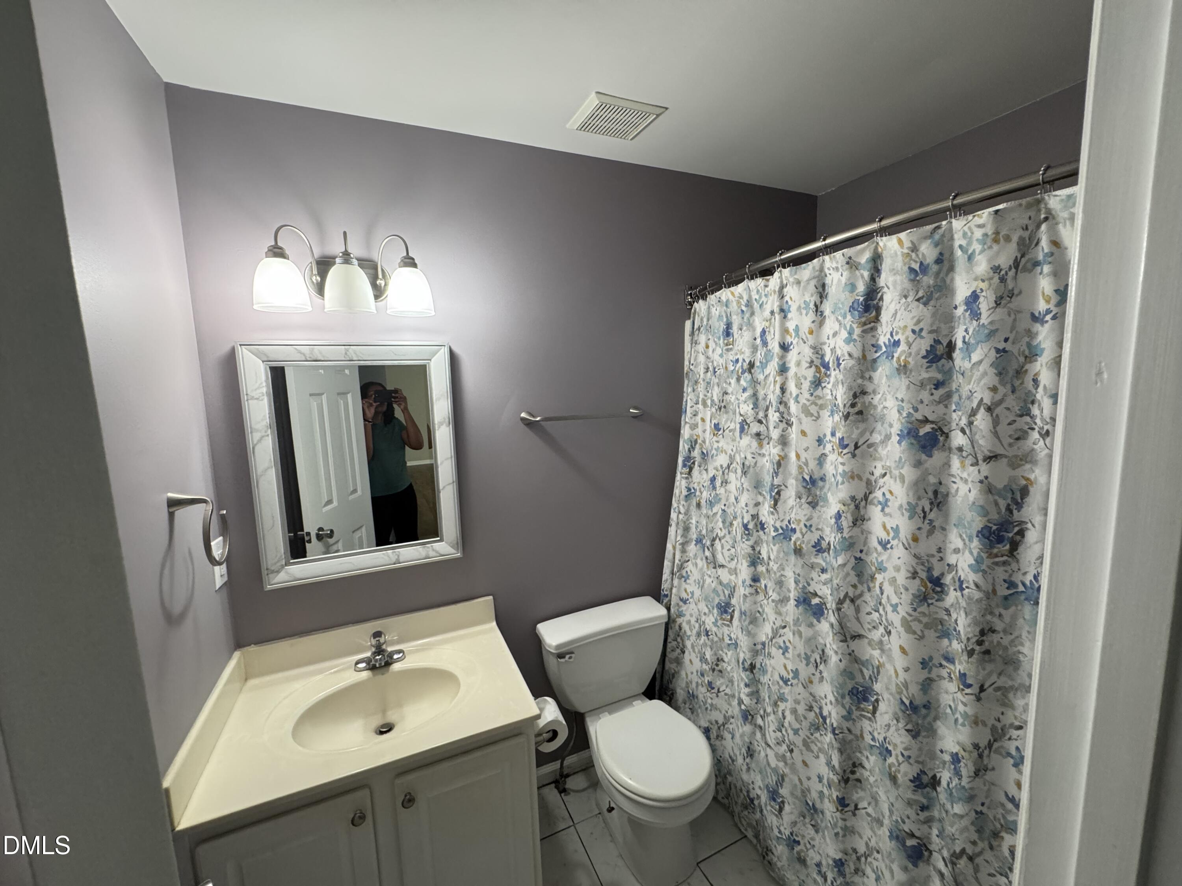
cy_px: 443
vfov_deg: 85.7
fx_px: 478
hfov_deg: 102.1
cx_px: 591
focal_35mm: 14
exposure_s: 1/120
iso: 320
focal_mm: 2.22
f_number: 2.2
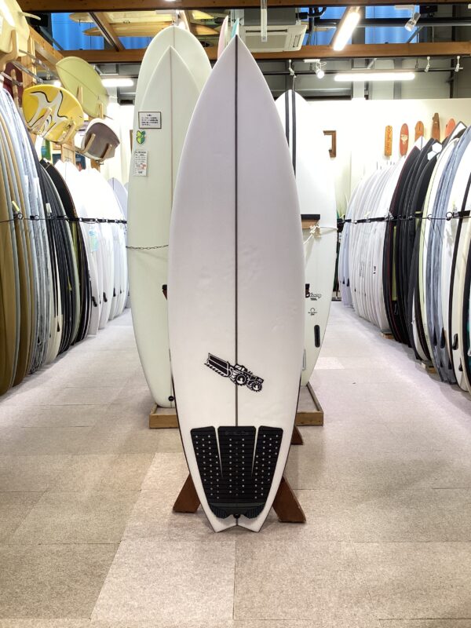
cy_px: 314
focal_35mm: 31
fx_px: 562
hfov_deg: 45.4
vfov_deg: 58.4
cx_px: 236
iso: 125
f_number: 2.4
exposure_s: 1/50
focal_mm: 3.3
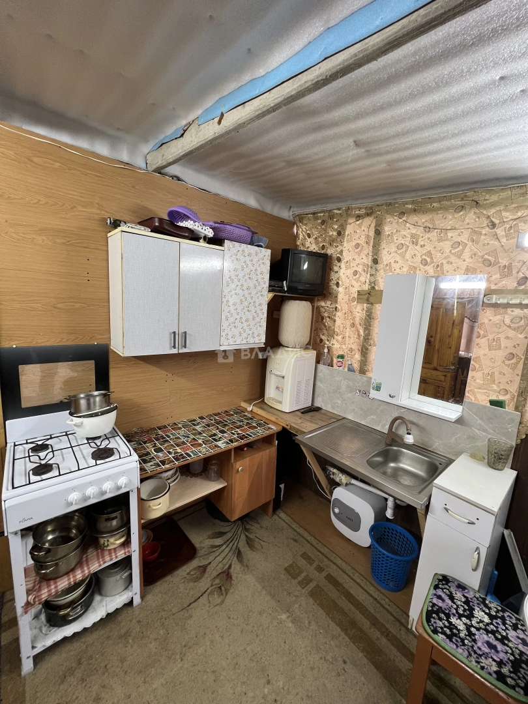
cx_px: 264
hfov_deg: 89.9
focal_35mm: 13
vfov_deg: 106.2
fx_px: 264
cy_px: 352
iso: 125
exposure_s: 1/50
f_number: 1.8
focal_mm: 1.57
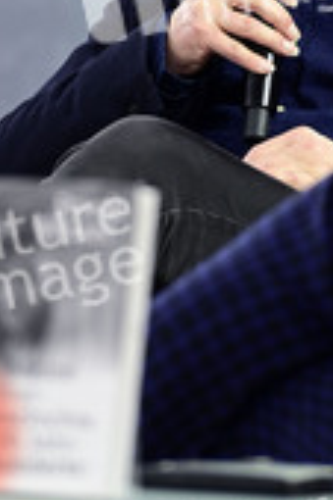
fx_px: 6534
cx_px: 312
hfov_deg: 2.9
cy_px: 121
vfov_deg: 4.4
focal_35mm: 470
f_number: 3.5
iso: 640
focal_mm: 200
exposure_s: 1/320
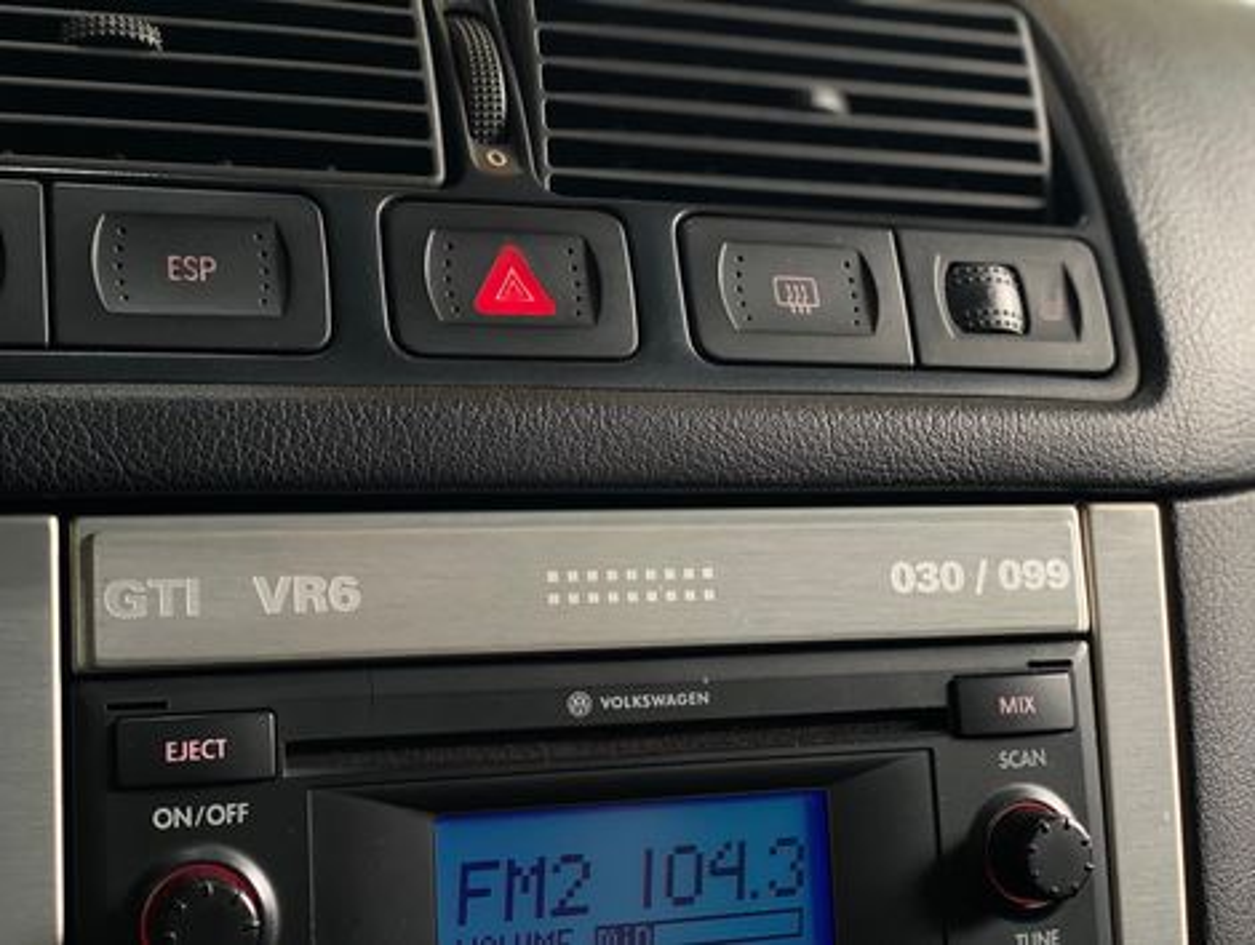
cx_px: 628
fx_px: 1888
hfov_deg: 36.8
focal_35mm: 52
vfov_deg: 28.1
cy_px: 472
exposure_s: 1/120
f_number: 2
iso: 100
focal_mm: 6
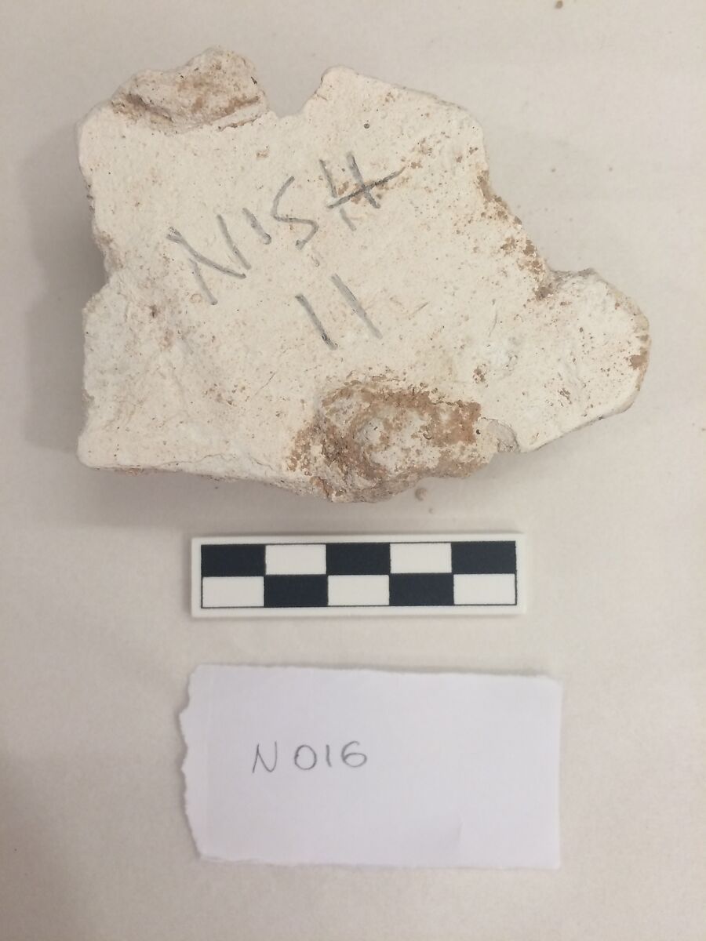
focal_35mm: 29
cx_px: 353
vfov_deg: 61.7
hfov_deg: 48.2
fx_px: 789
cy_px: 470
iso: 64
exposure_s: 1/30
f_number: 2.2
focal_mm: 4.15
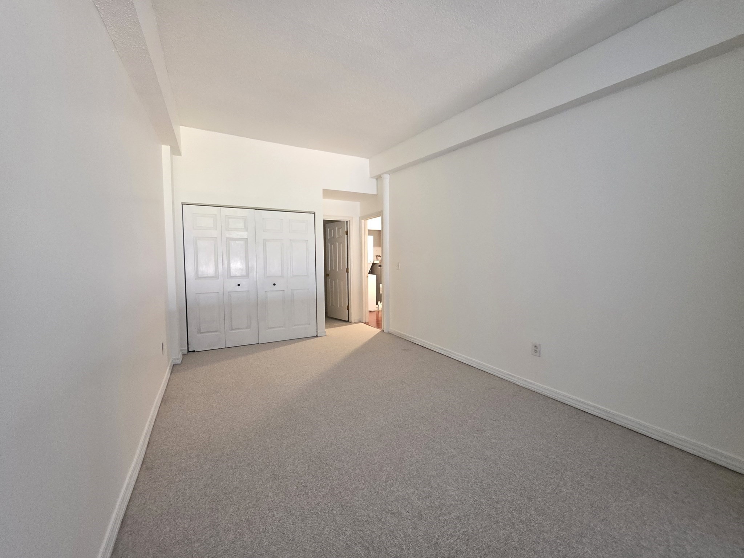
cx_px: 372
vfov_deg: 89.9
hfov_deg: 106.2
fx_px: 279
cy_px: 279
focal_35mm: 13
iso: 1000
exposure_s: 1/60
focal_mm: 2.2
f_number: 1.9
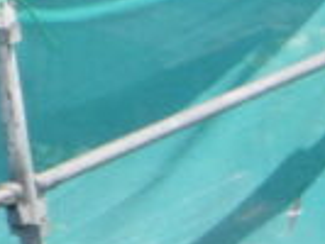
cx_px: 1141
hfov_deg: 7.5
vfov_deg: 6.9
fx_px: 2020
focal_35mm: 215
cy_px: 315
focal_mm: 5
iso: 250
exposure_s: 1/1250
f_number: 4.2
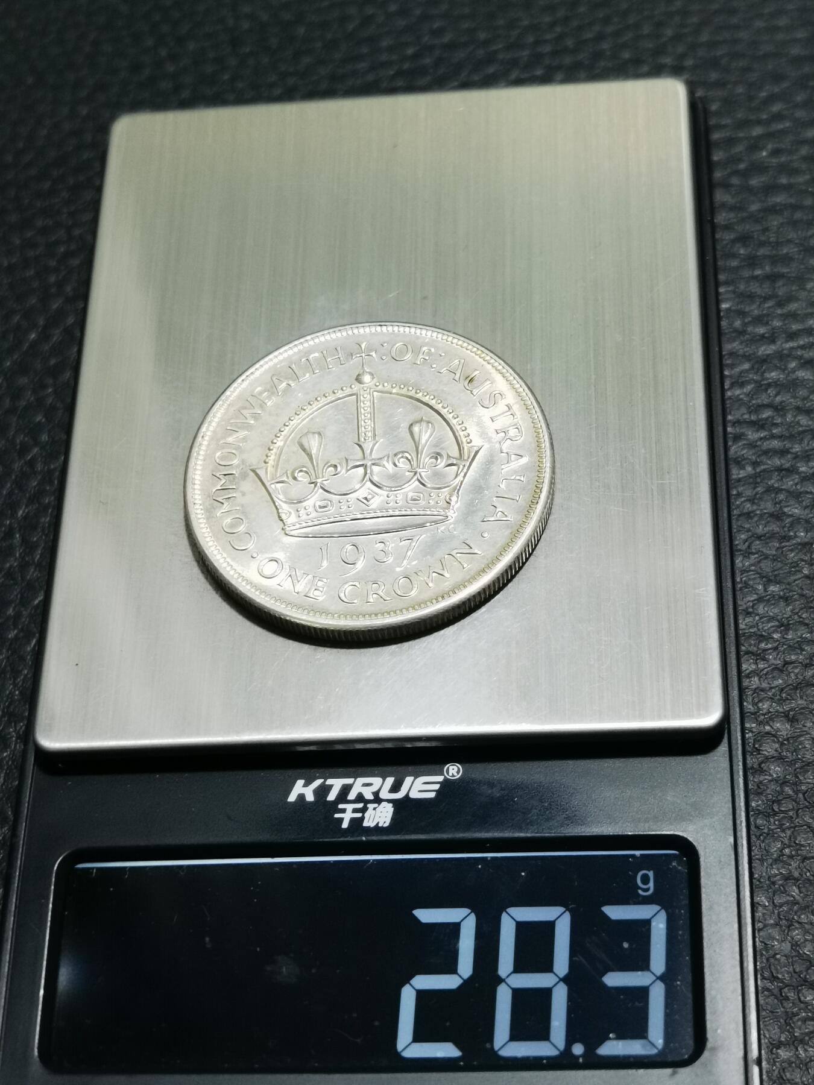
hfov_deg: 22.9
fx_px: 2007
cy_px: 542
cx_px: 407
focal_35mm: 64
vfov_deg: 30.3
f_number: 1.9
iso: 125
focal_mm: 6.67
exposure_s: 1/100
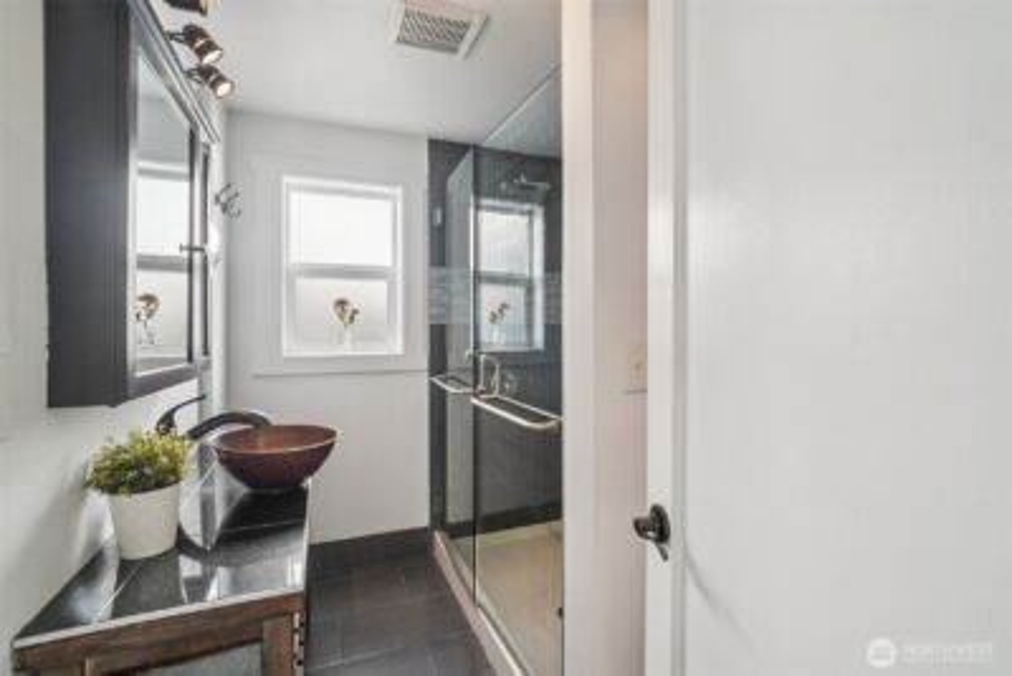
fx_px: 450
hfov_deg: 96.7
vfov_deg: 73.8
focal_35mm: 16
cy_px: 338
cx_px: 506
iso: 1600
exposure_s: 1/60
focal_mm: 16
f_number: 8
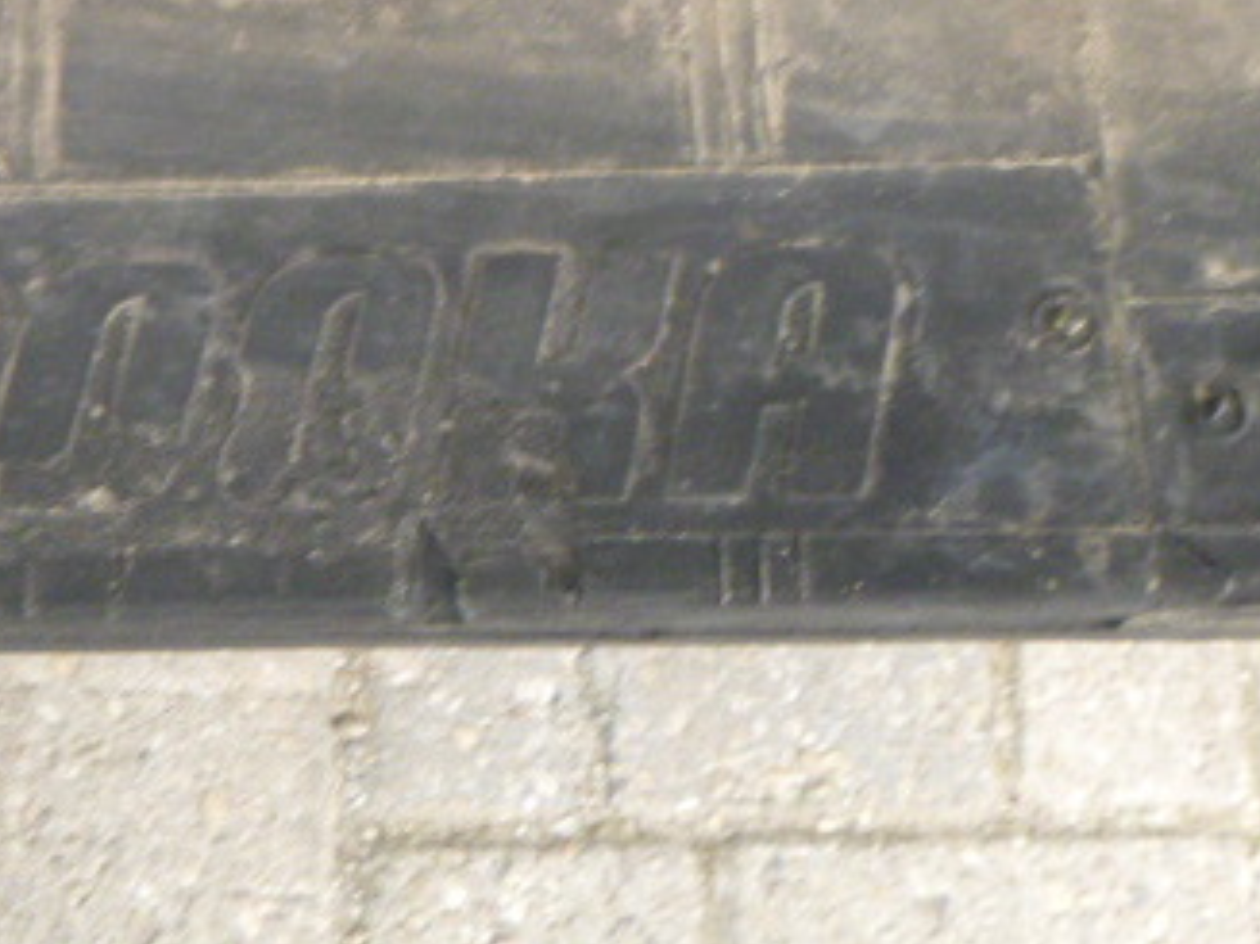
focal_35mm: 49
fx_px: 1783
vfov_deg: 29.5
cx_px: 285
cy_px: 331
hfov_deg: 37.8
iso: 320
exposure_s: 1/60
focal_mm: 4.5
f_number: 3.9
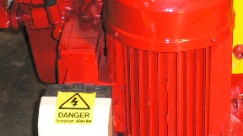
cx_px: 253
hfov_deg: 13.2
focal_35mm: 160
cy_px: 82
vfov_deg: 7.6
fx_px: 1031
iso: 300
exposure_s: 1/60
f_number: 4
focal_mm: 11
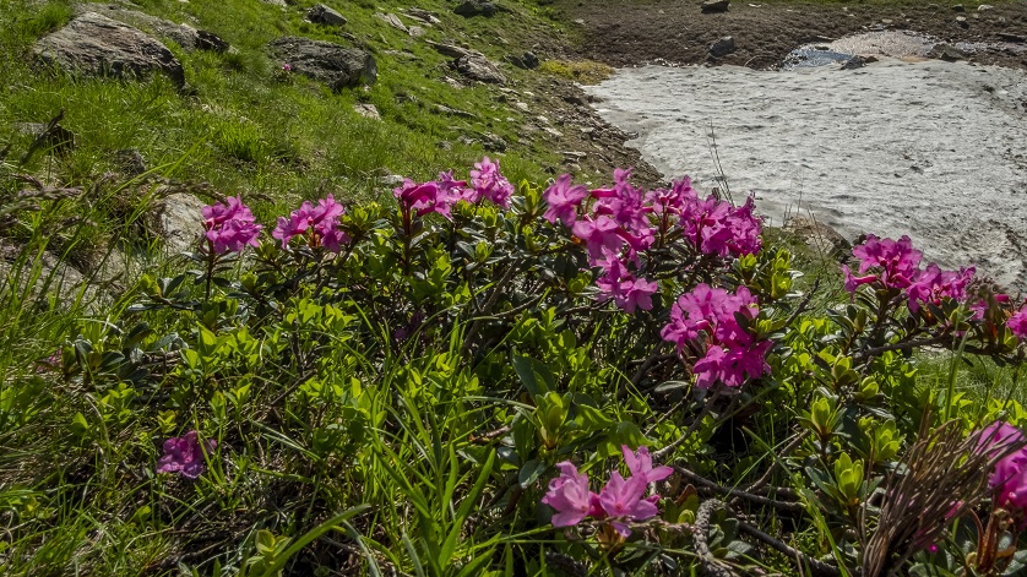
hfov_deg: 69.3
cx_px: 605
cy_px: 141
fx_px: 735
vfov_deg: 41.5
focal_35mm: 27
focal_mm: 12
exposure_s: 1/480
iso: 200
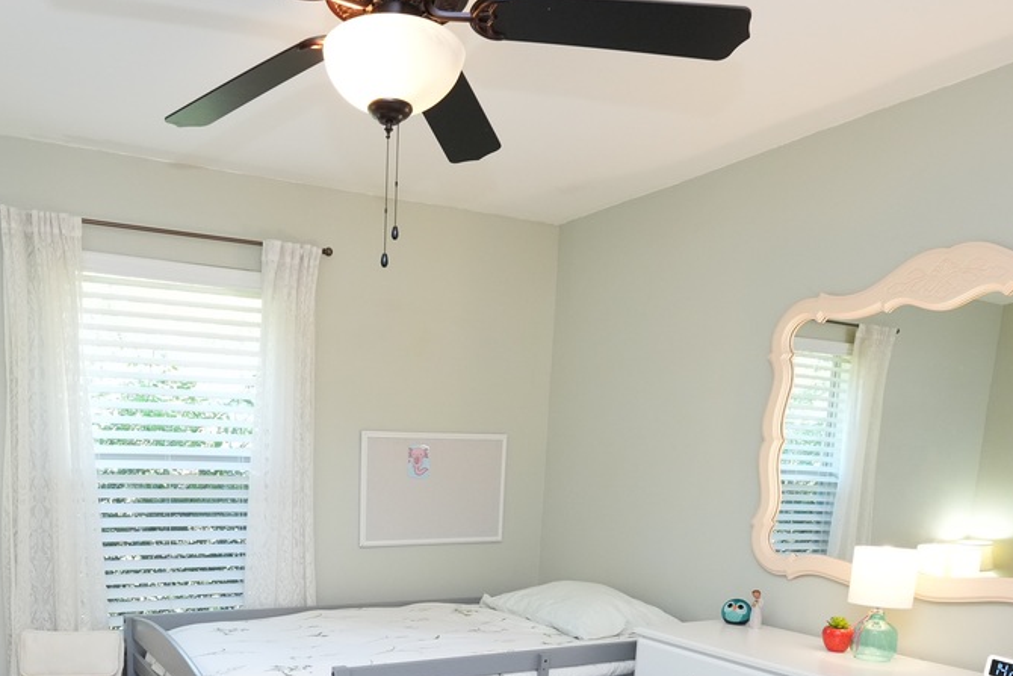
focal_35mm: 29
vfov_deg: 40.9
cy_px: 629
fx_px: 816
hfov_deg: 61.8
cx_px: 325
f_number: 3.5
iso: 1600
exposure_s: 1/160
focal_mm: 12
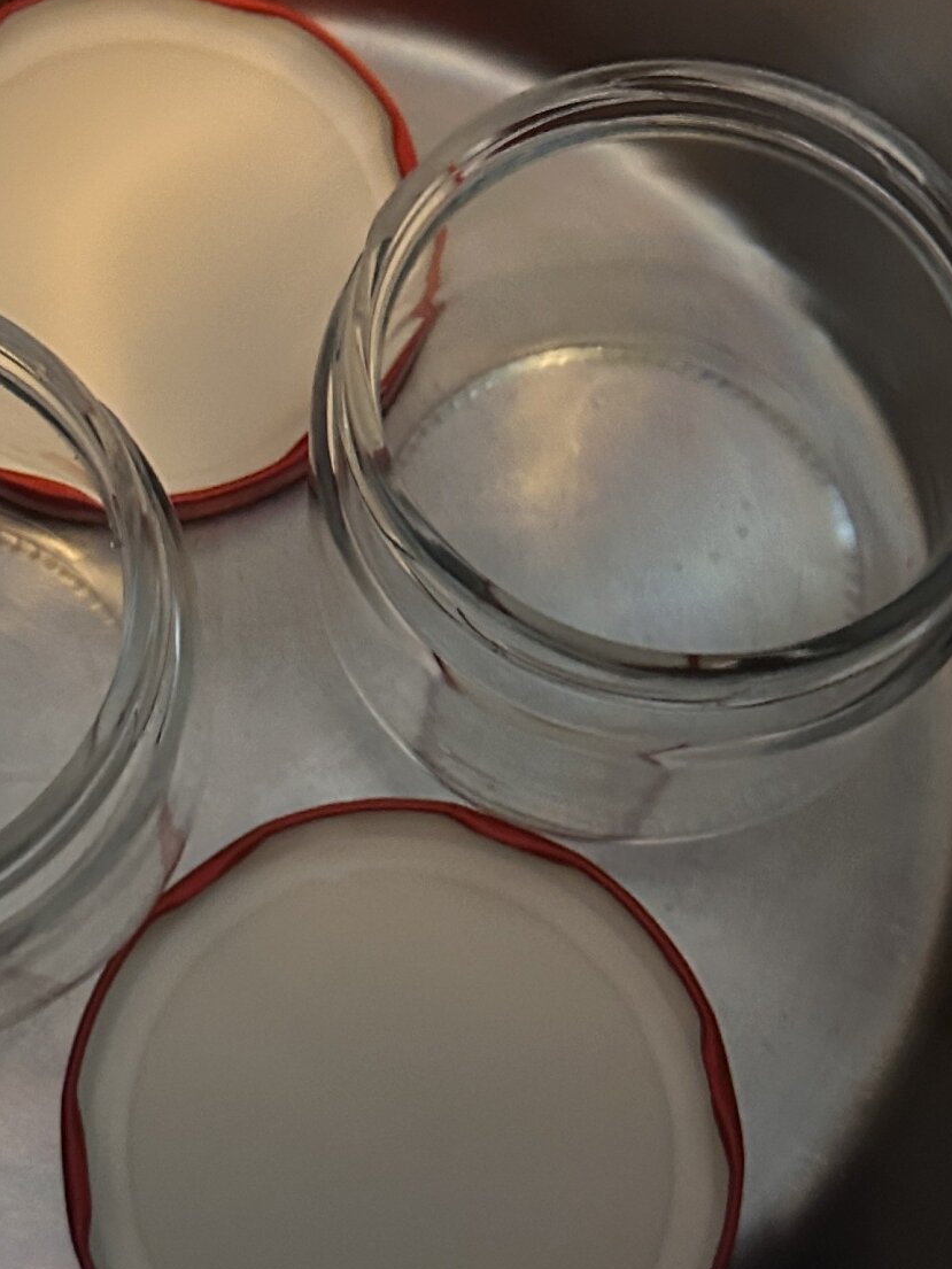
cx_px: 237
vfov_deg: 30.7
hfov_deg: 23.1
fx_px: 2310
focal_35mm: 63
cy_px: 532
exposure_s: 1/25
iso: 1000
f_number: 1.78
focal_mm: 6.86
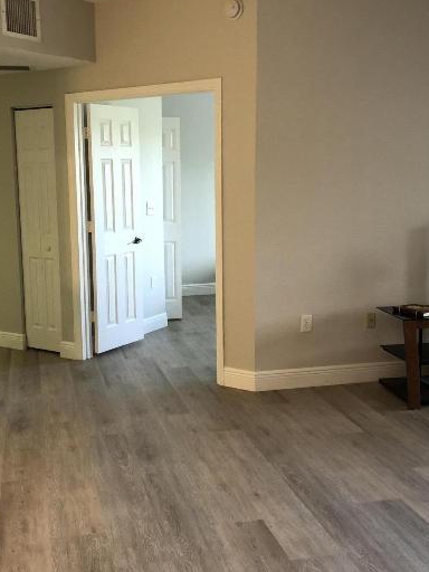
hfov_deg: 34.2
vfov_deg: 44.8
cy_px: 269
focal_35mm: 42
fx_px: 694
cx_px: 172
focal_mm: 4
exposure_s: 1/15
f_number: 1.8
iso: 50
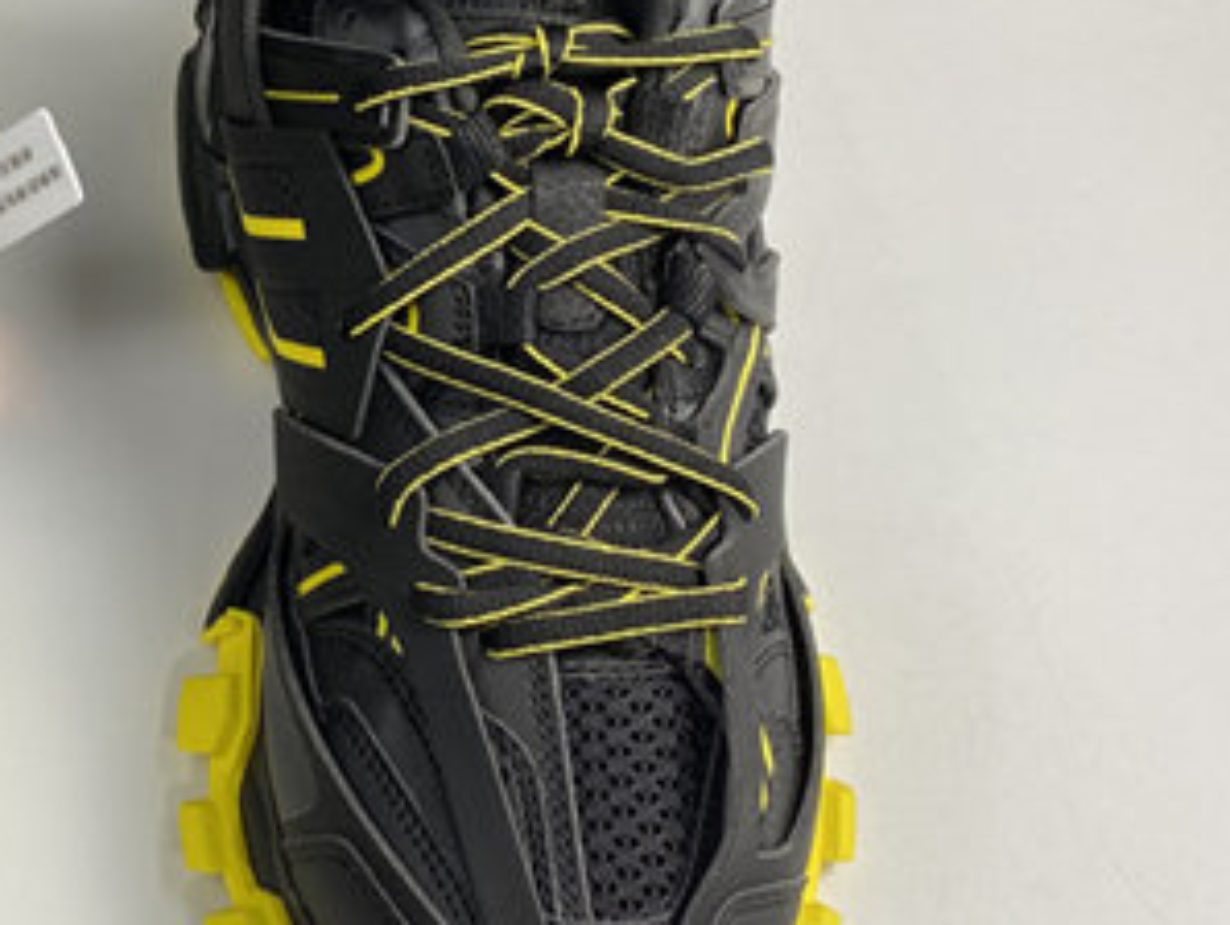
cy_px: 398
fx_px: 2169
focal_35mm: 61
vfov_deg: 24.0
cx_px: 70
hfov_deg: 30.0
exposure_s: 1/100
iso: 64
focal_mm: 4.25
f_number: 1.8
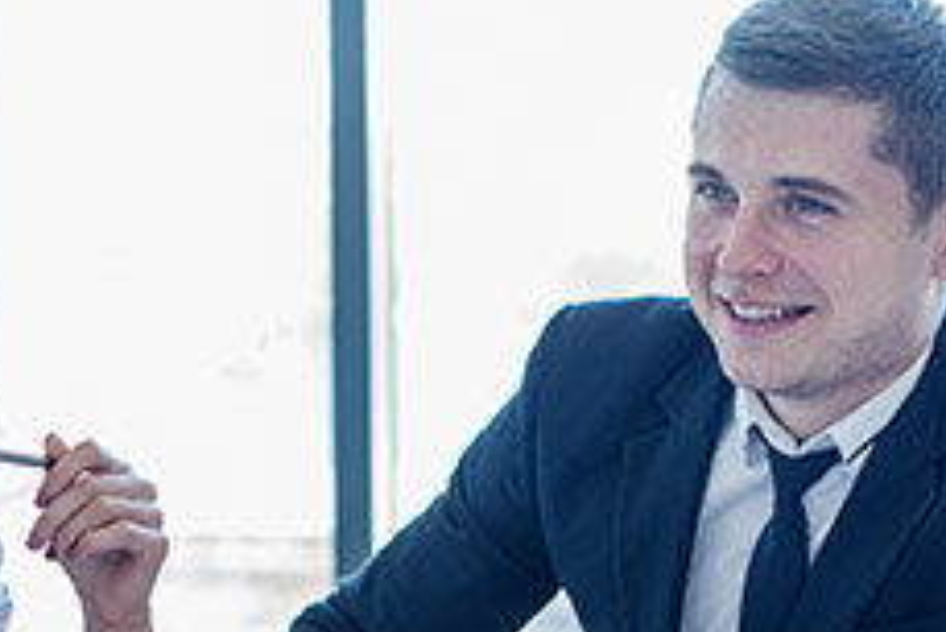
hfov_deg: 15.2
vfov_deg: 10.2
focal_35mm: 133
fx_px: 3497
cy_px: 723
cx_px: 99
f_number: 3.2
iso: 500
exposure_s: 1/100
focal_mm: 50
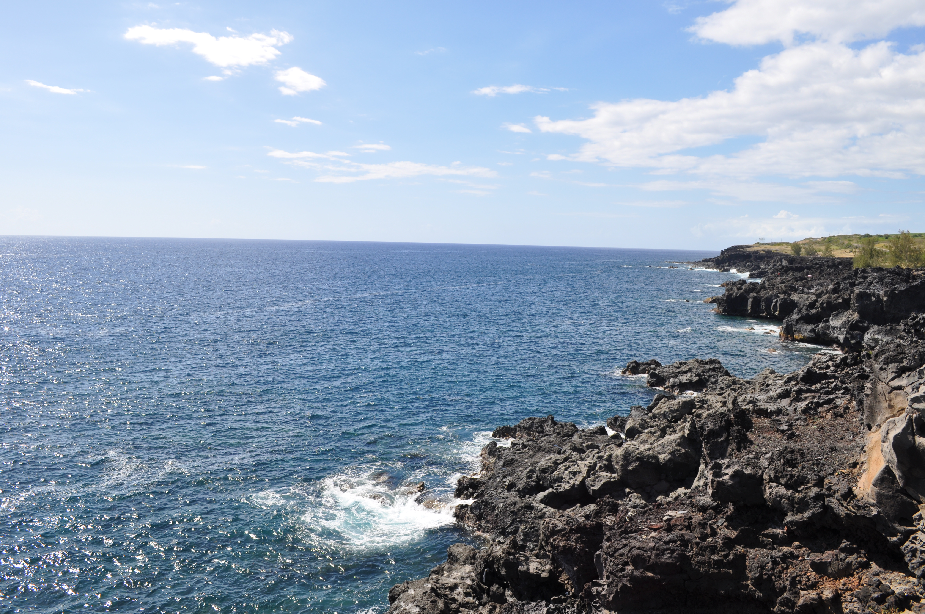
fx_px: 693
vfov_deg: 47.8
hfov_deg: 67.4
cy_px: 307
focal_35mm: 27
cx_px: 462
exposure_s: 1/400
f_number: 10
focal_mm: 18
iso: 200
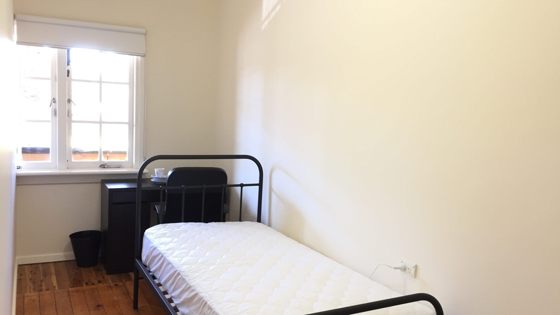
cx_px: 283
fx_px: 475
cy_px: 160
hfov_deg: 61.0
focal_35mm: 32
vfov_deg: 36.7
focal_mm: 4.15
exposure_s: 1/33
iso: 125
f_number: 2.2
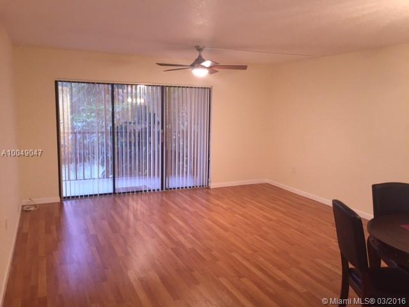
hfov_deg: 61.7
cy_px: 154
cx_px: 204
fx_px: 343
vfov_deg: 48.2
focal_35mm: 29
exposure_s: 1/30
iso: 160
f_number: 2.2
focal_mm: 4.15
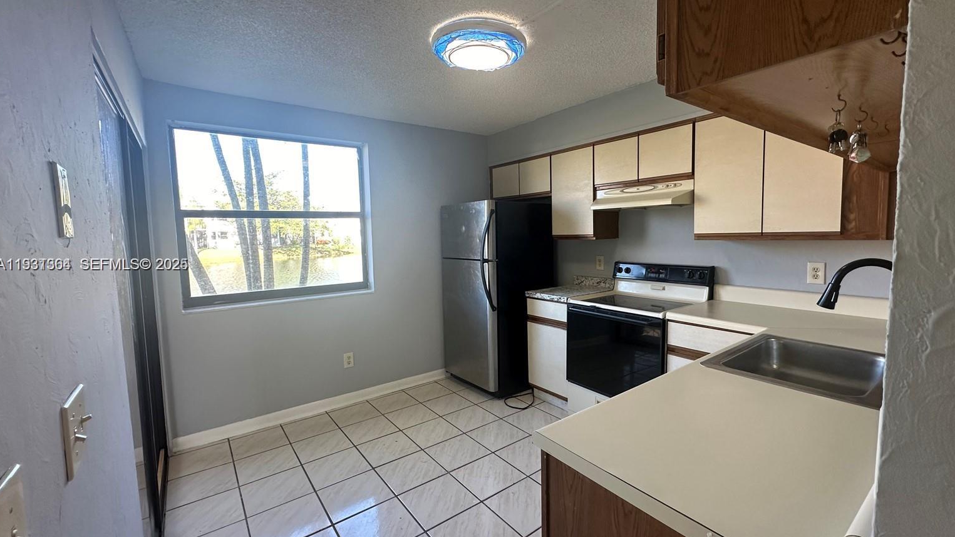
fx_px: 405
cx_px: 494
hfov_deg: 99.3
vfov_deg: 67.1
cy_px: 265
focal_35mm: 16
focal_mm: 2.22
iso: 160
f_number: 2.2
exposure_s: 1/120
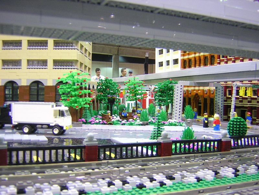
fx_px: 269
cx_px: 130
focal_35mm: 36
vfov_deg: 39.7
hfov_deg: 51.4
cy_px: 98
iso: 251
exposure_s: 1/5.8
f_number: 2.6
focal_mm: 4.7
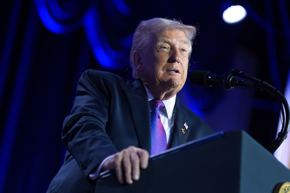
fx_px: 1208
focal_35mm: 150
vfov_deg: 9.1
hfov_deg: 13.7
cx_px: 145
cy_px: 96
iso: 1000
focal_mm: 150
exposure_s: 1/200
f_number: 2.8
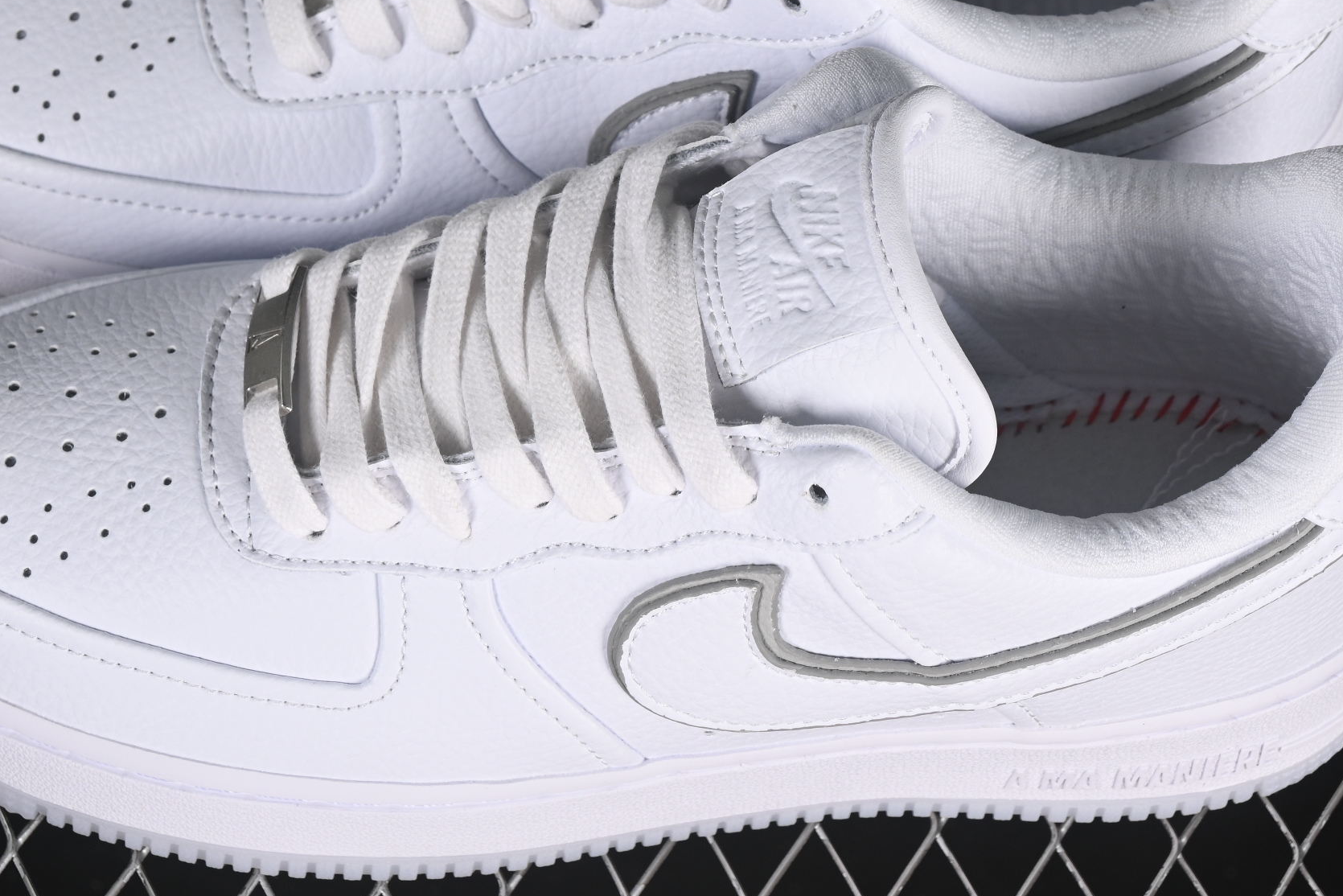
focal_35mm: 125
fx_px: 4664
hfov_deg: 16.4
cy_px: 232
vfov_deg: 10.9
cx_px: 617
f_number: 7.1
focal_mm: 50
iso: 160
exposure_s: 1/100
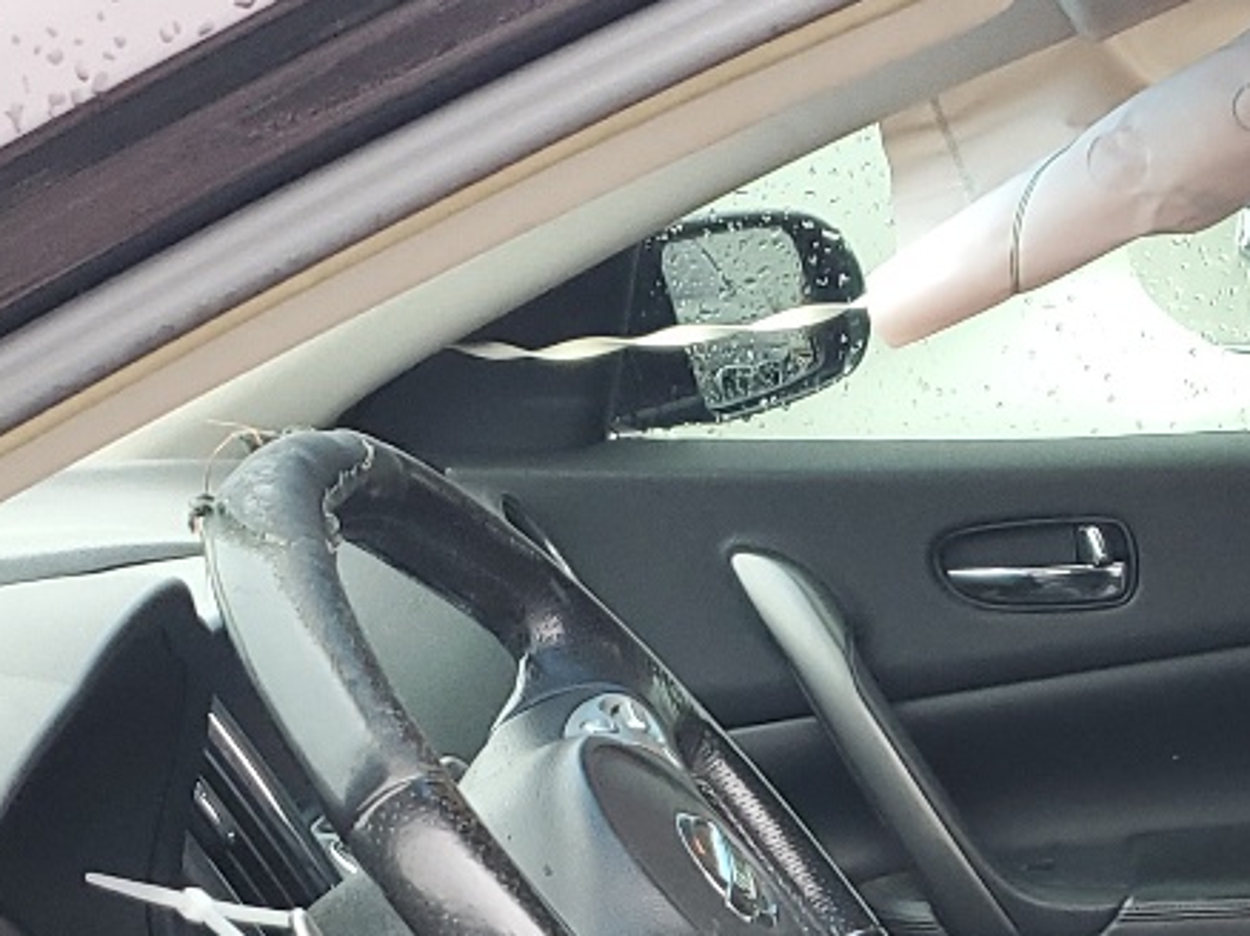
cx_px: 1310
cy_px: 1290
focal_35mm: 95
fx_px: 3429
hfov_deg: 19.9
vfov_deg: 14.7
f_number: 1.5
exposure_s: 1/120
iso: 85
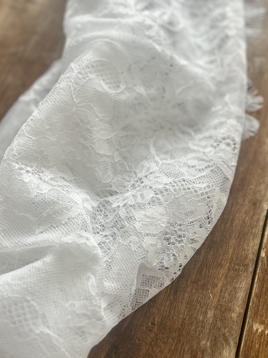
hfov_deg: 35.1
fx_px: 423
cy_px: 208
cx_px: 126
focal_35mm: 41
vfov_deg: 45.6
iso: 40
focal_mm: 5.7
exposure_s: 1/240
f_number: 1.5
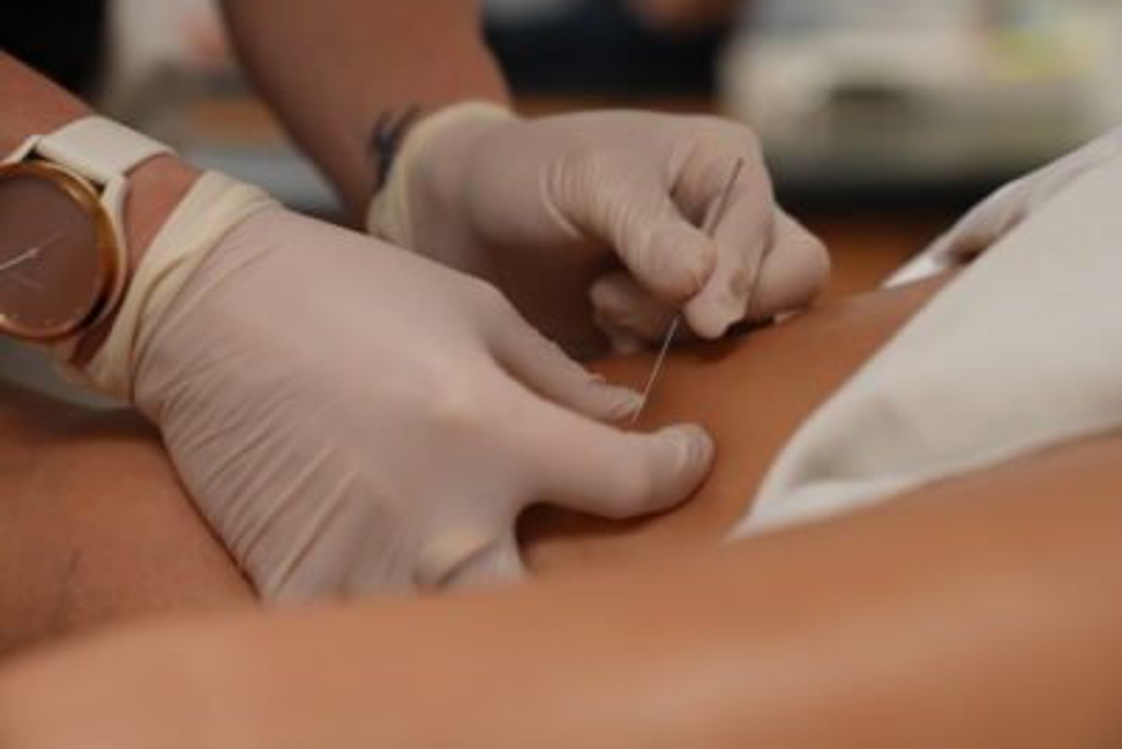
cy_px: 374
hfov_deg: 28.8
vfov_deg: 19.5
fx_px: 2182
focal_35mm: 70
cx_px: 561
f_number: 4
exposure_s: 1/160
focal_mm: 70
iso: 1600
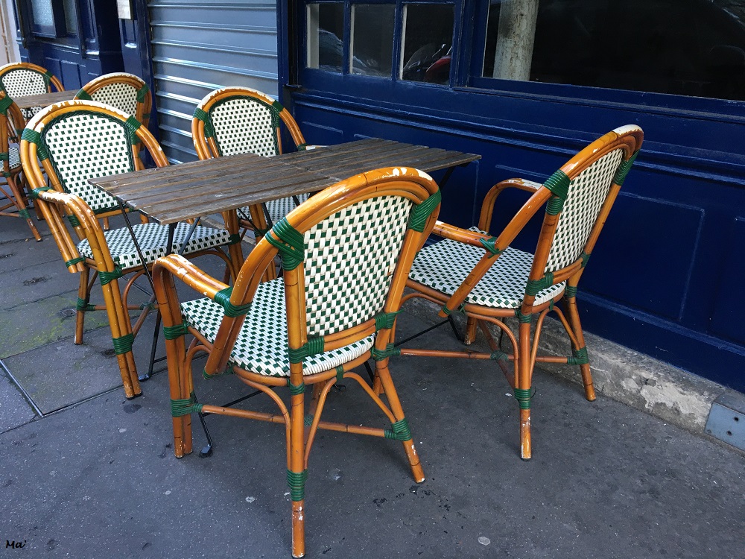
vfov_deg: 48.2
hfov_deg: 61.7
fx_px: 624
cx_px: 372
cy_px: 280
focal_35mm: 29
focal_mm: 4.15
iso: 100
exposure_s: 1/33
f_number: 2.2
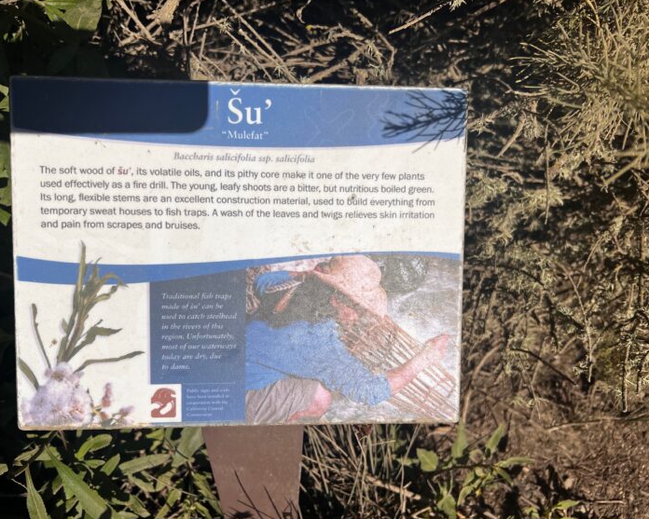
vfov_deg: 51.5
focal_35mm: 28
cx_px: 304
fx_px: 538
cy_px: 261
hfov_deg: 62.1
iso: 50
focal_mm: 5.7
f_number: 1.5
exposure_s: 1/14286
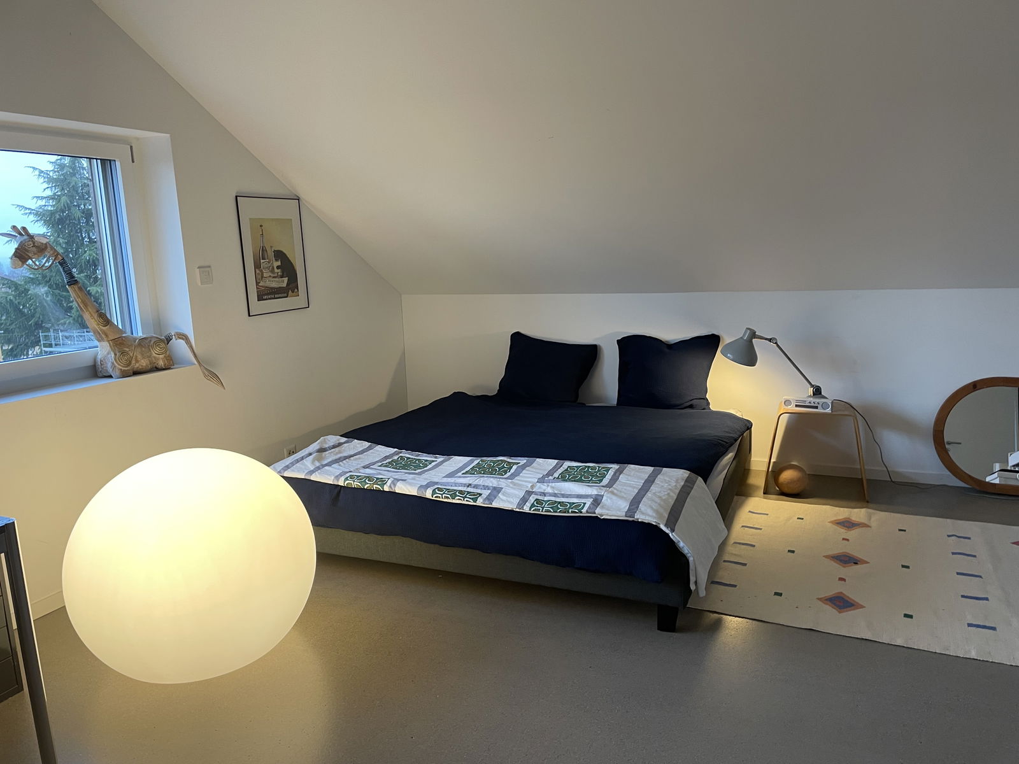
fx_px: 765
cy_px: 382
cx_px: 510
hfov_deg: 67.3
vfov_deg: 53.1
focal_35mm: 26
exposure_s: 1/50
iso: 80
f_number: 1.6
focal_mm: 4.2
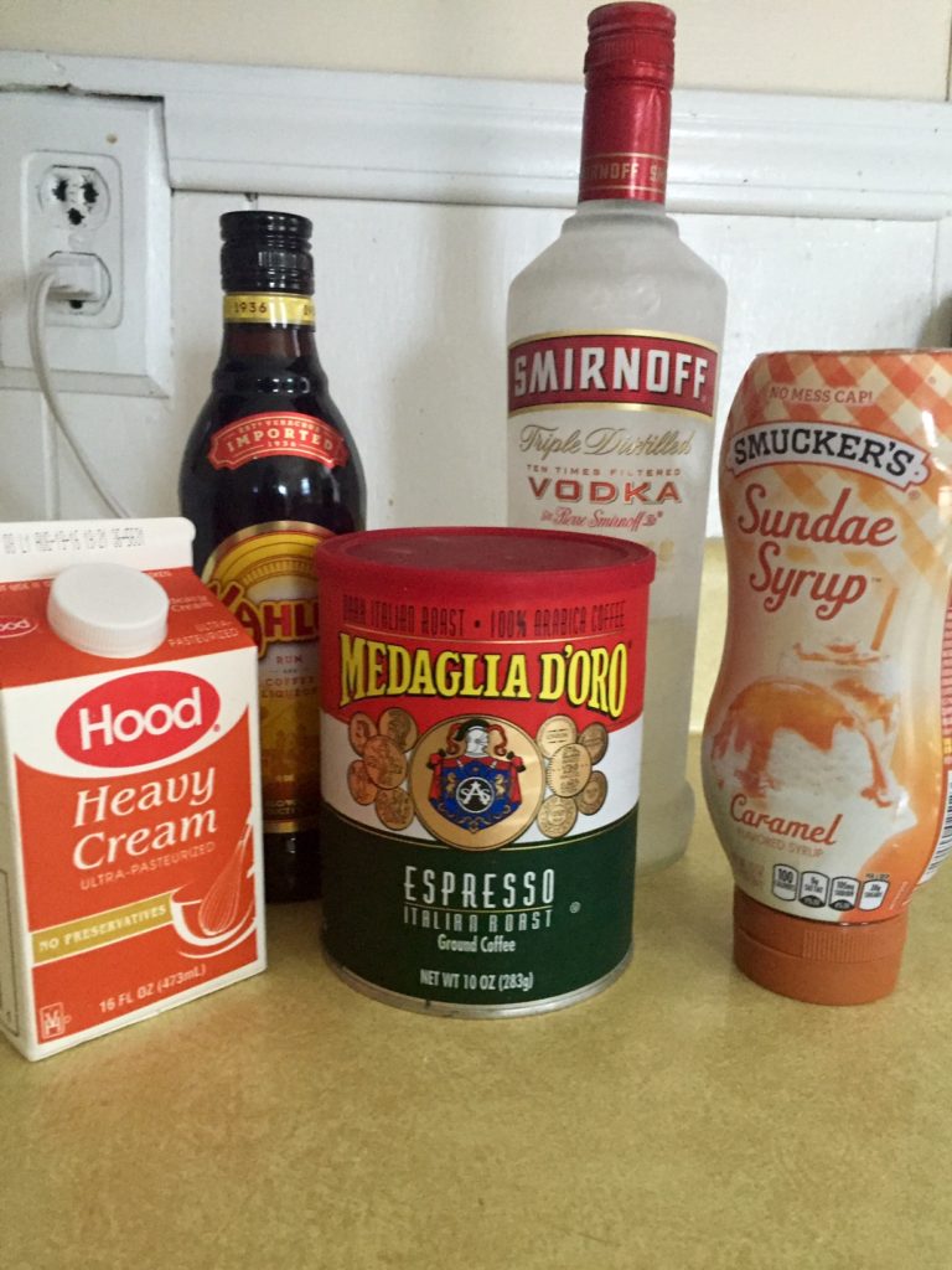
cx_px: 476
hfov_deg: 48.2
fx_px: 1063
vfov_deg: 61.7
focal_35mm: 29
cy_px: 635
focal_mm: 4.15
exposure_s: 1/15
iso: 250
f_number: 2.2
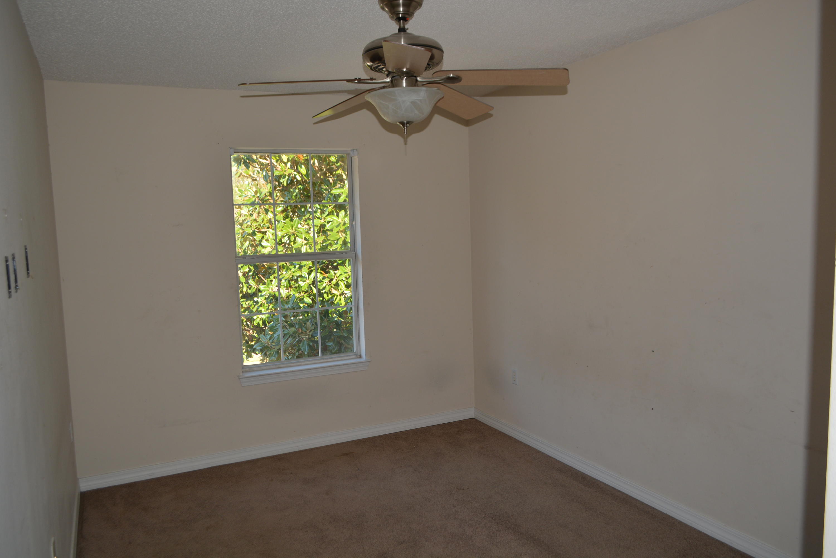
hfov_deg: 67.4
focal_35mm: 27
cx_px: 418
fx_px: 627
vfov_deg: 47.9
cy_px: 279
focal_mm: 18
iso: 100
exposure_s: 1/200
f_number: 3.5
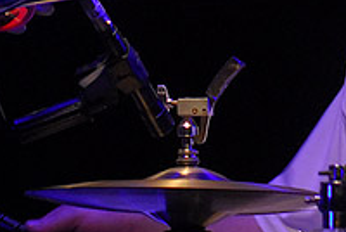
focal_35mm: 674
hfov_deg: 3.1
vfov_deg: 2.0
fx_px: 6487
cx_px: 239
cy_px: -102
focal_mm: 120
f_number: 3.2
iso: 800
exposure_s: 1/80
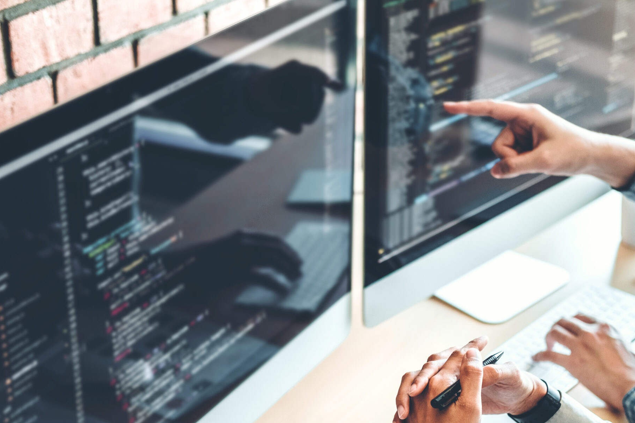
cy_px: 282
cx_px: 369
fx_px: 1323
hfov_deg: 27.0
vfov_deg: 18.1
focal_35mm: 75
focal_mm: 35
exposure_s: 1/160
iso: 200
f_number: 2
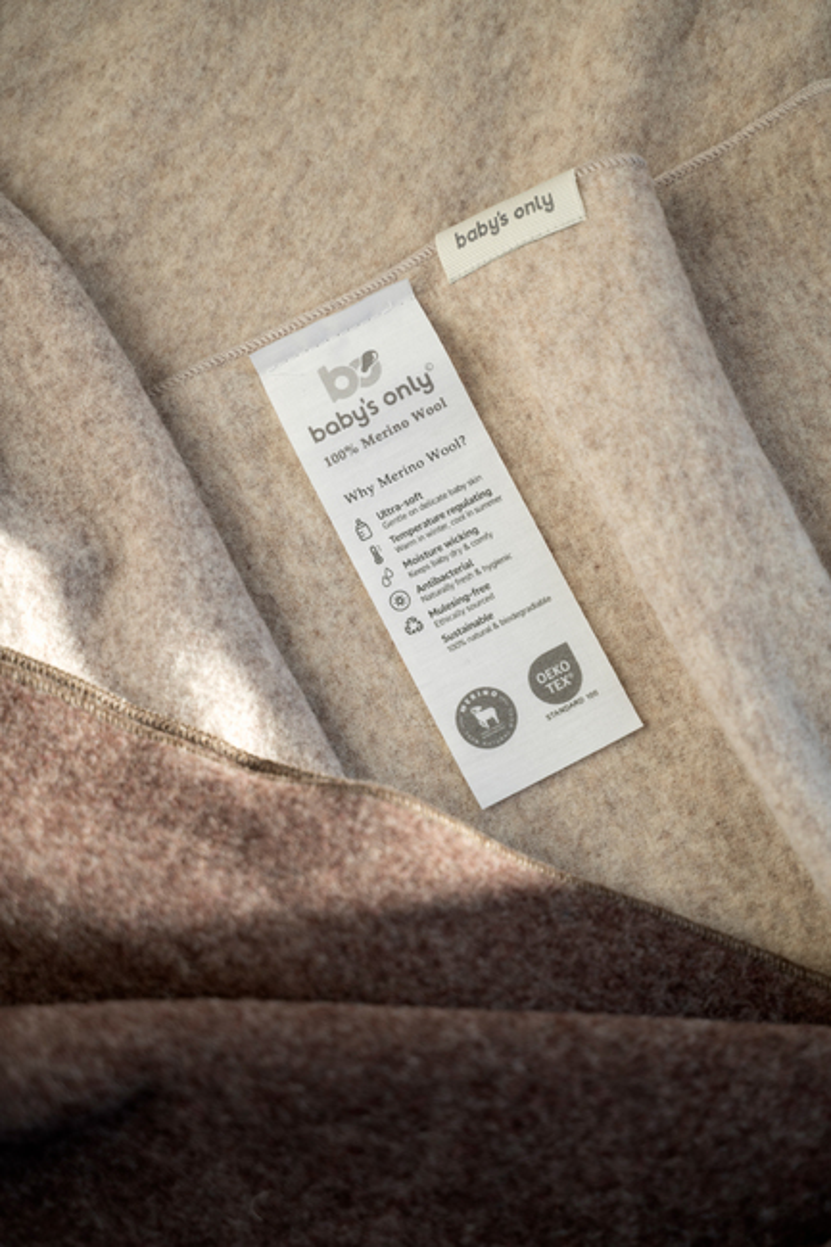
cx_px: 416
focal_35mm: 61
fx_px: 2113
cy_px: 624
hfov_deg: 22.2
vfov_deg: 32.9
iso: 200
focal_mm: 61
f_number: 2.8
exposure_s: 1/125
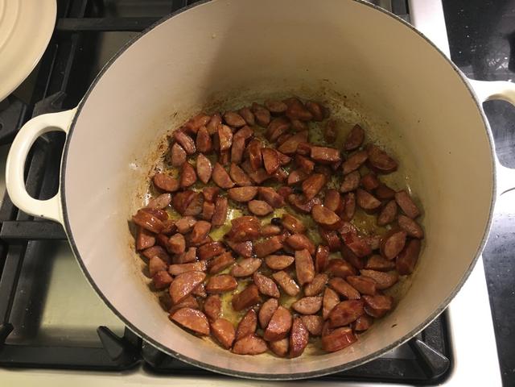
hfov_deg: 61.7
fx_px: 431
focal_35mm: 29
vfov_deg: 48.2
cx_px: 258
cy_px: 194
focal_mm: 4.15
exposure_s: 1/24
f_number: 2.2
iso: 200
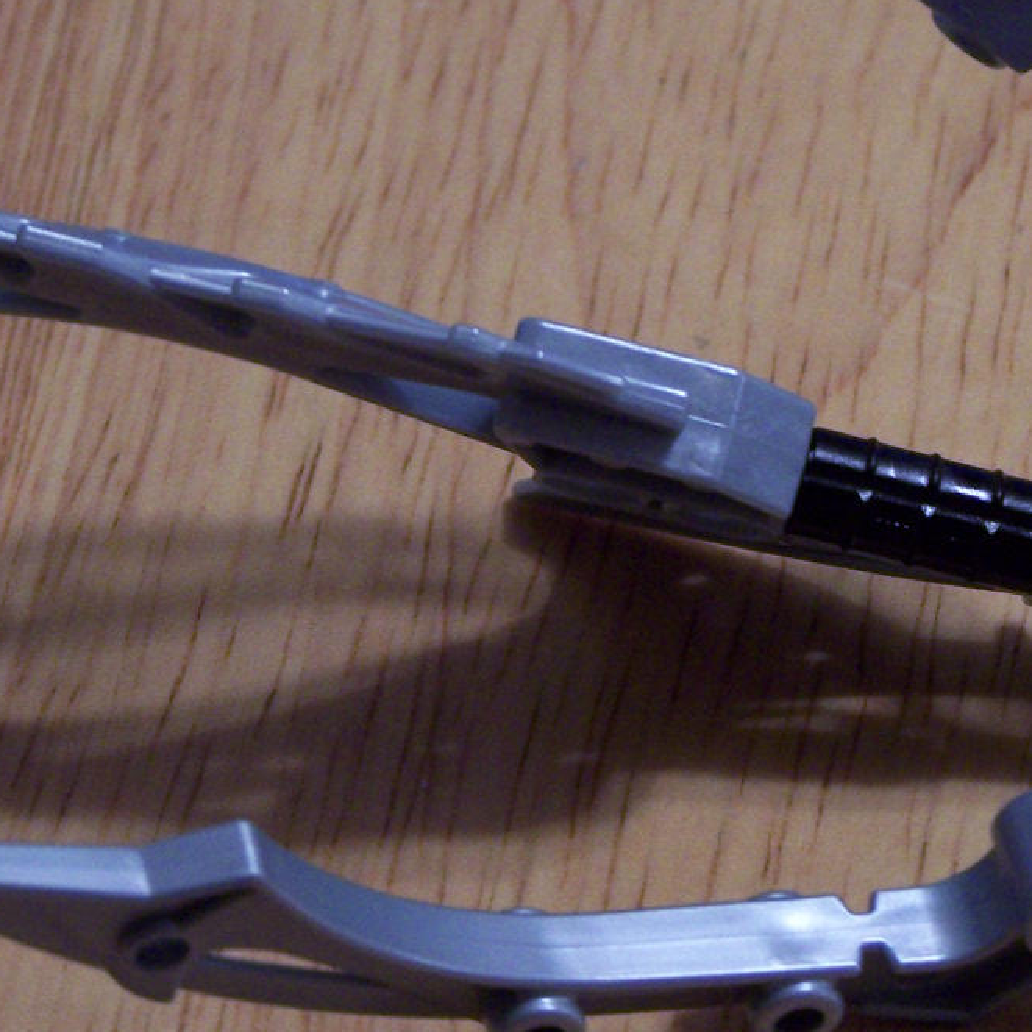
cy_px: 322
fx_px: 7083
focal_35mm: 210
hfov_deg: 8.3
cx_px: 823
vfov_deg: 8.3
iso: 160
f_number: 3.2
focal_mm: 17.5
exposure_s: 1/8
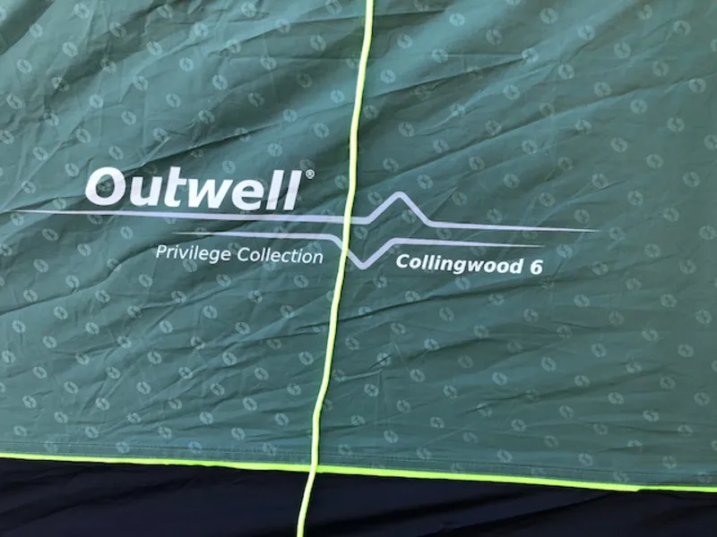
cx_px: 358
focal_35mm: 28
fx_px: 580
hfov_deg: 63.4
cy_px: 268
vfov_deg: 49.7
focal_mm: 3.99
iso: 20
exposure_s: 1/180
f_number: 1.8
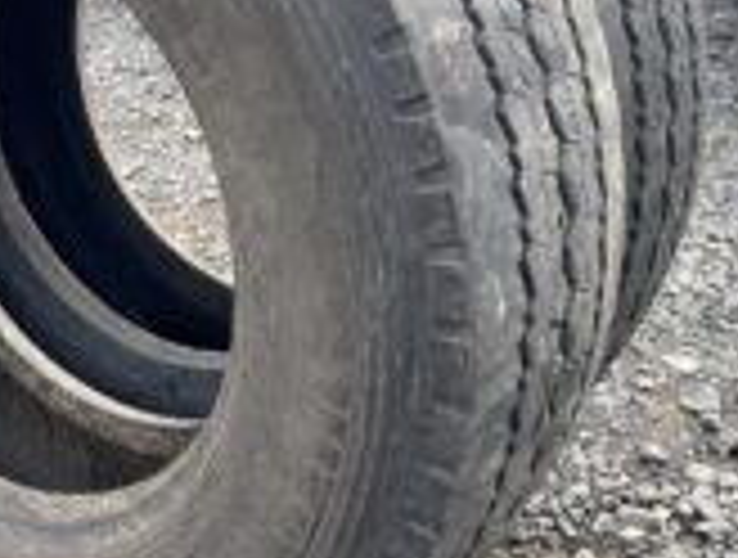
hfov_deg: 28.2
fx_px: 1454
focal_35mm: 68
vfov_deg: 21.7
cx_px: 225
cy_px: 241
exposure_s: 1/253
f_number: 1.8
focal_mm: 4.25
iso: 32
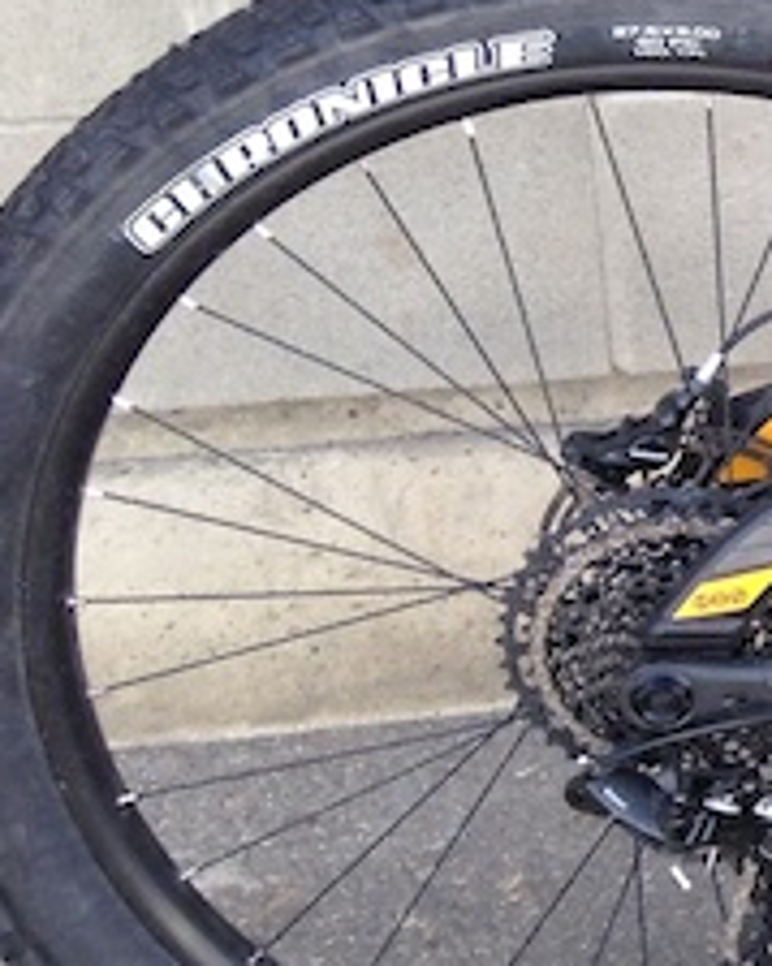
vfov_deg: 16.6
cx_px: 1682
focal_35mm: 115
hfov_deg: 11.6
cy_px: 220
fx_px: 3287
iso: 50
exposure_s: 1/121
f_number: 2.4
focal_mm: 4.12
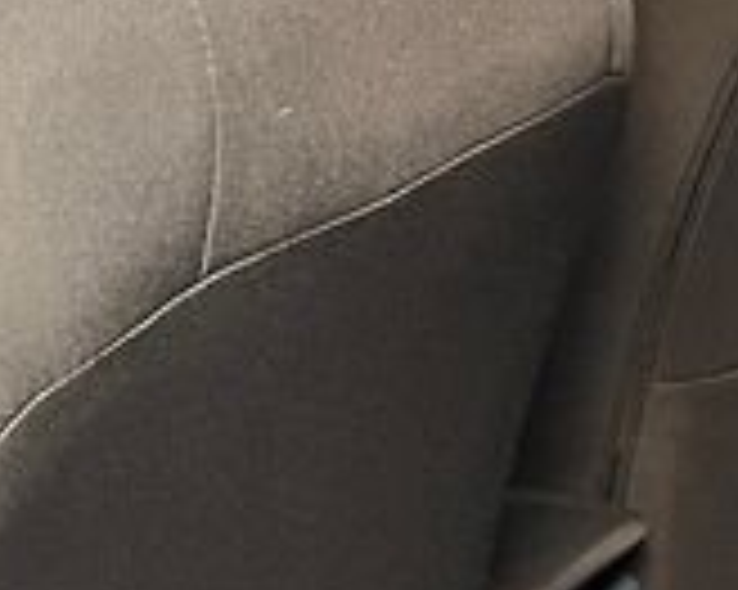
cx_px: 1359
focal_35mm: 186
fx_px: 4060
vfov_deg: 8.2
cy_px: 770
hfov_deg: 9.8
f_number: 1.5
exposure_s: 1/60
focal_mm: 5.7
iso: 250
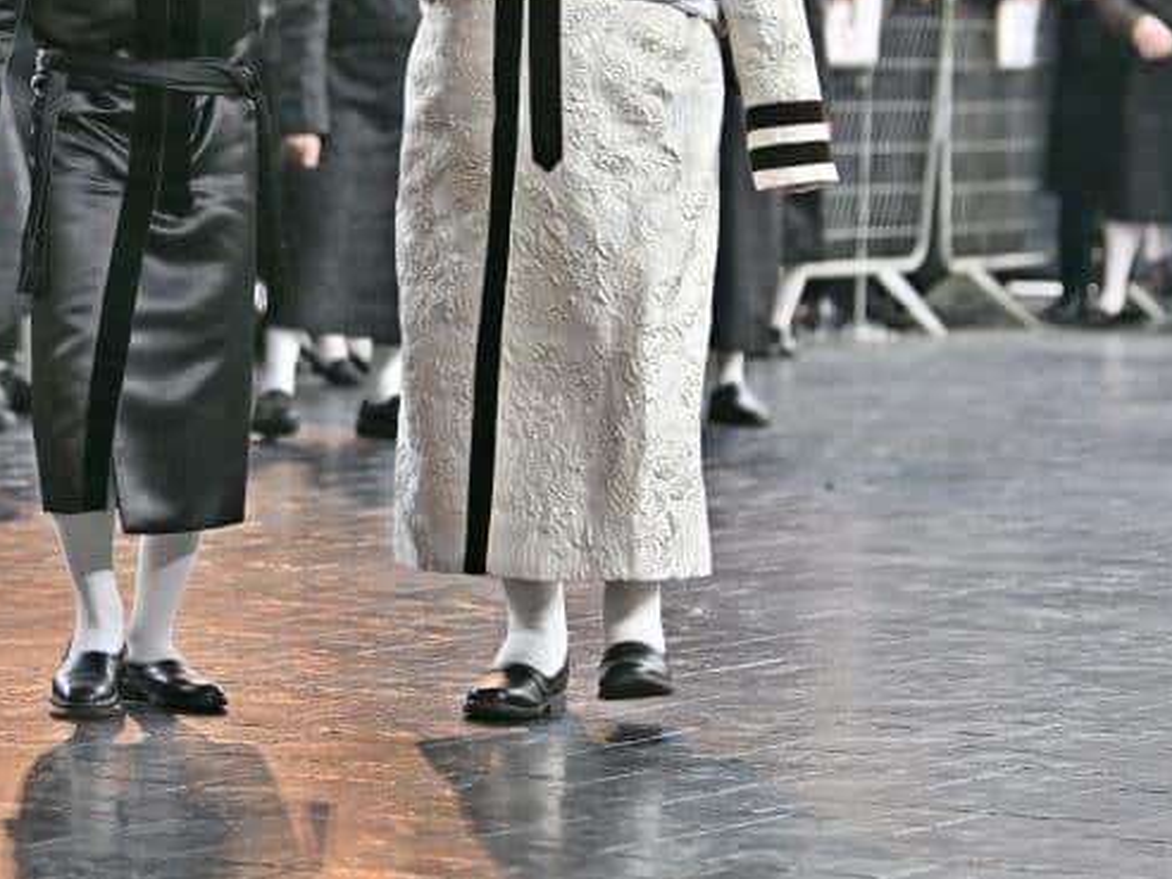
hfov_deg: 9.0
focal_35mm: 220
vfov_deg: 6.7
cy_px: 70
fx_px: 7449
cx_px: 357
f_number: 2.8
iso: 400
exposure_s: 1/125
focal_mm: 110
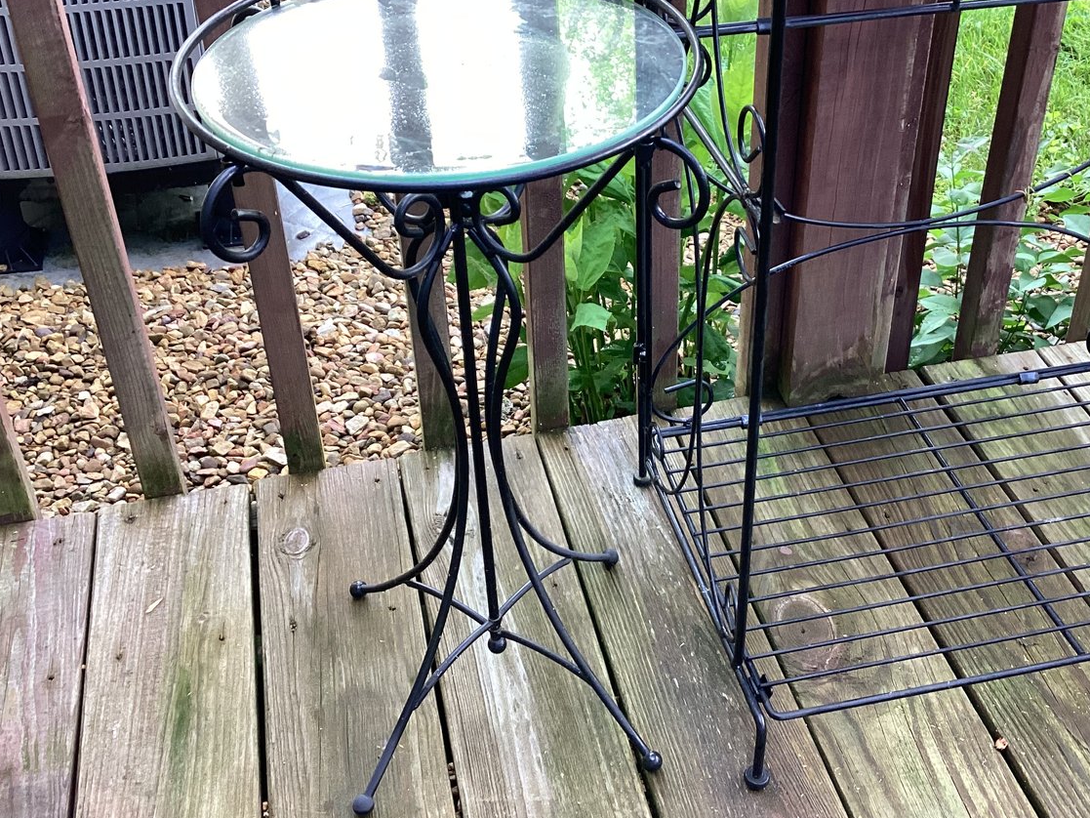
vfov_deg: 34.3
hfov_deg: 44.6
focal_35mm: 42
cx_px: 645
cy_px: 379
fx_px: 1323
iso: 80
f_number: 2.4
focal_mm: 3.3
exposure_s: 1/120
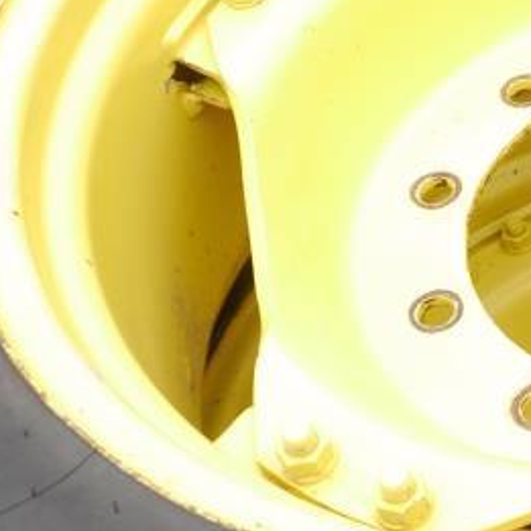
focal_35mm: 97
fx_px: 1683
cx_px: 741
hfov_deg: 16.6
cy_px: 175
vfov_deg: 17.9
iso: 160
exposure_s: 1/160
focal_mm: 14
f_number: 4
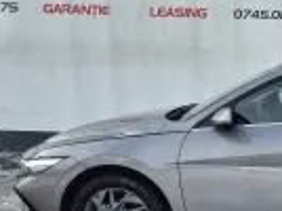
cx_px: 347
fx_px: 504
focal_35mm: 62
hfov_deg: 27.2
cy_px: 169
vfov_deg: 23.2
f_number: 1.8
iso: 25
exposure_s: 1/570
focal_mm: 5.4
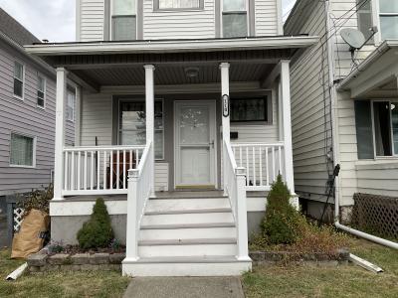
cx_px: 199
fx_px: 333
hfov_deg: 61.7
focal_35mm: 29
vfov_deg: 48.2
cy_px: 149
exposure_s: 1/869
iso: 16
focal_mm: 3
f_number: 1.8
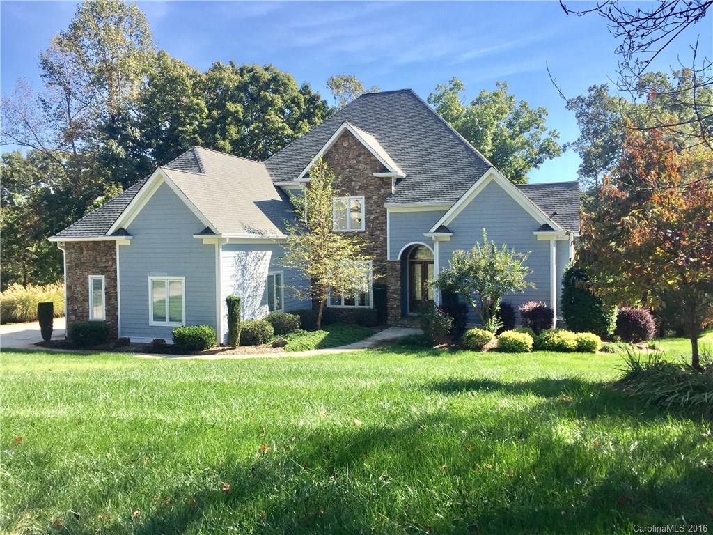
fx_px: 597
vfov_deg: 48.2
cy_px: 268
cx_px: 356
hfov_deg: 61.7
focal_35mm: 29
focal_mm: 4.15
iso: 32
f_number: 2.2
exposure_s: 1/1163
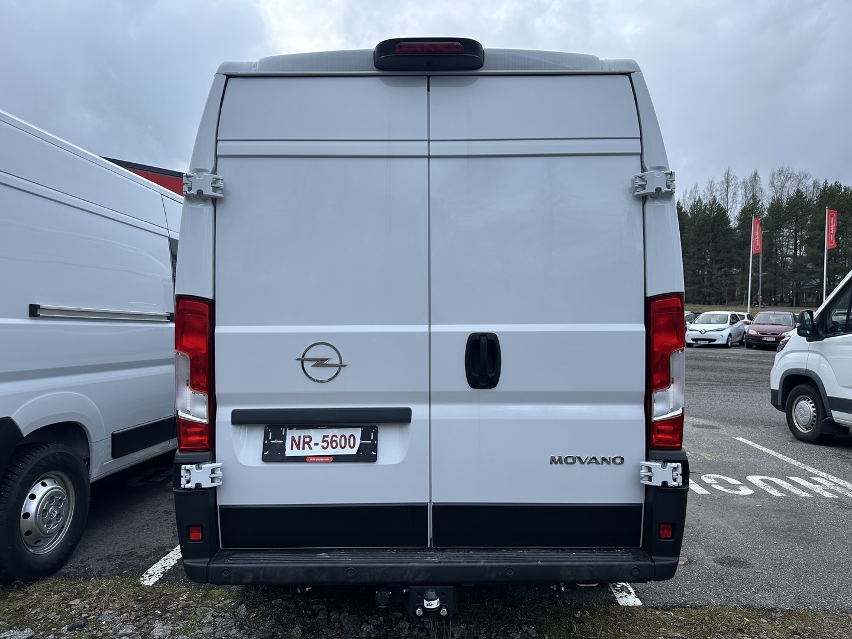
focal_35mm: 24
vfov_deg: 56.8
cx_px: 426
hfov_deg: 71.6
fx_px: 591
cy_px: 320
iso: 64
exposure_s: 1/121
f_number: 1.78
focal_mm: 6.86
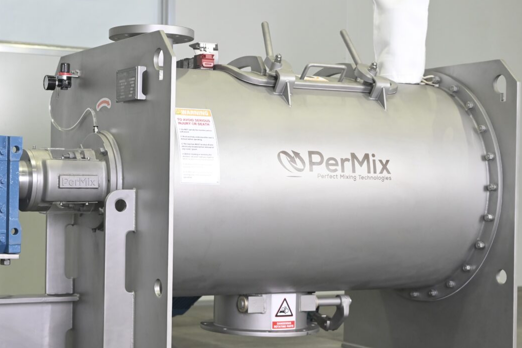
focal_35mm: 72
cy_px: 196
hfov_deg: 28.0
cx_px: 189
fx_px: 1044
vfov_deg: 18.9
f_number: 4
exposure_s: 1/100
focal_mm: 49
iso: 2000
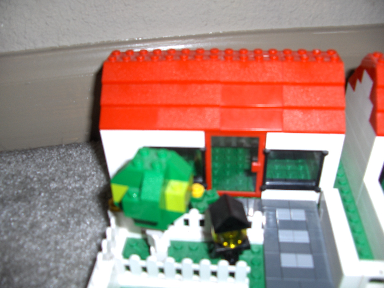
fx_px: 388
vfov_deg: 40.7
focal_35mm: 35
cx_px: 192
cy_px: 144
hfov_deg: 52.6
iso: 100
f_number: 2.6
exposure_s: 1/60
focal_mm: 5.8
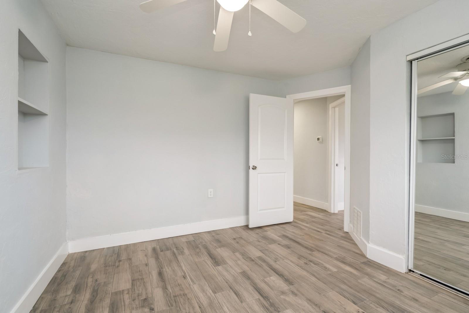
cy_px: 156
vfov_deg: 73.7
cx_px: 234
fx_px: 208
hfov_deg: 96.7
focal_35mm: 16
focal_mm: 16
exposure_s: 1/6
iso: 200
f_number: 8
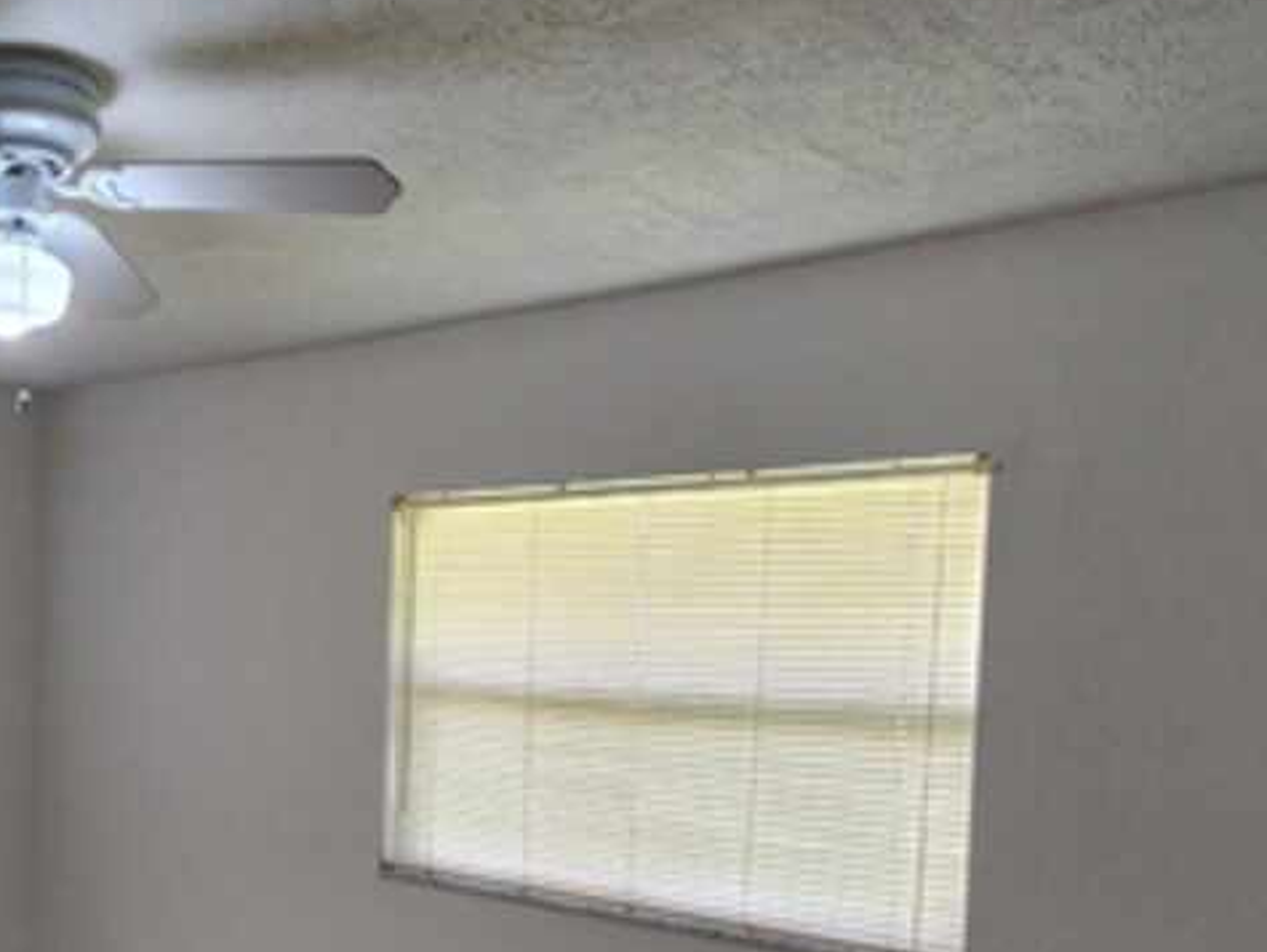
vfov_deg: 39.9
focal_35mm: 35
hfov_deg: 45.8
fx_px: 1282
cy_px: 683
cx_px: 53
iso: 100
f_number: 2.2
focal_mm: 2.2
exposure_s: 1/60
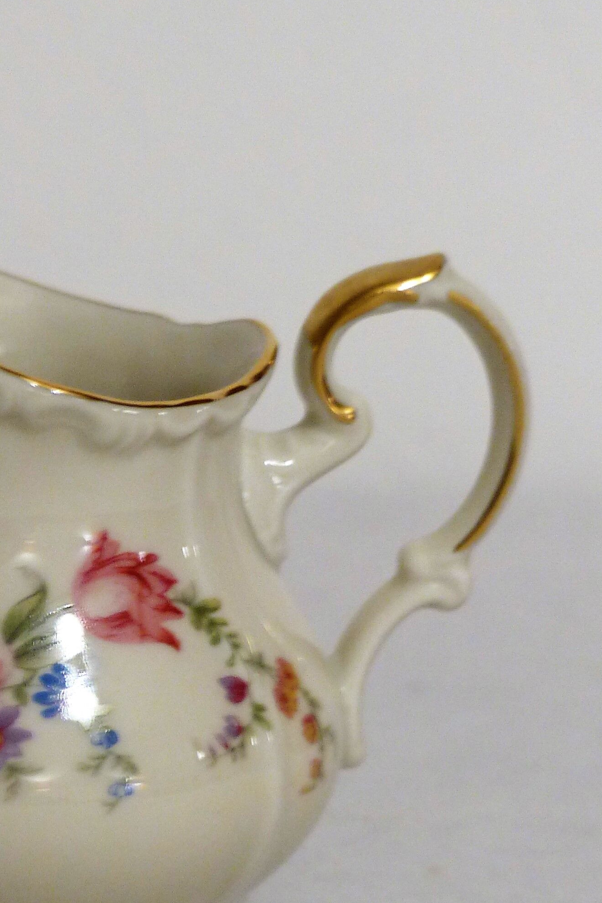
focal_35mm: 480
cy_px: 572
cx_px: 20
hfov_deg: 2.9
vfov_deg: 4.3
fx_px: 12041
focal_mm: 41.1
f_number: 2.8
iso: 160
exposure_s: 1/8
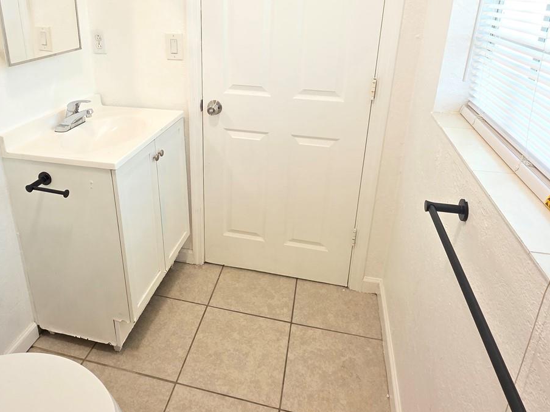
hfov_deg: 73.4
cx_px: 229
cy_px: 122
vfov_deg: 56.9
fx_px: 365
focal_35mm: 23
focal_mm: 2.2
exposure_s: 1/60
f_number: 1.9
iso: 320
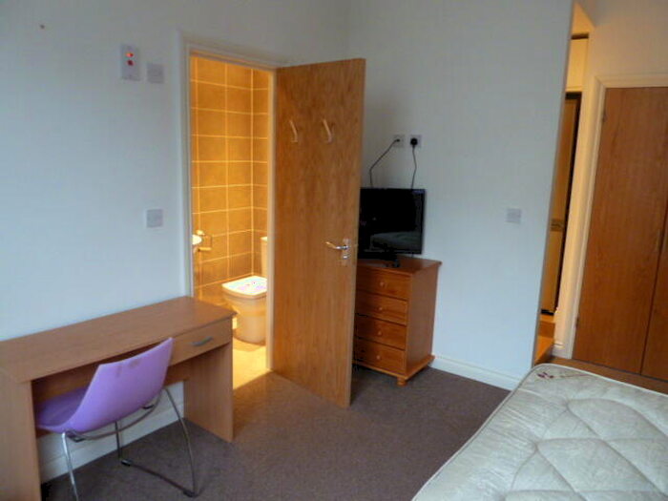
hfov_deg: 69.4
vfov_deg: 54.9
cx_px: 334
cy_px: 250
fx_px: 482
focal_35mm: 25
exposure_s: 1/15
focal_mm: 4.1
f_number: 3.3
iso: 400
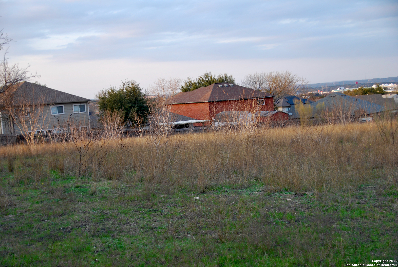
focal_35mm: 66
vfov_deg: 20.7
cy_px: 134
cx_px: 199
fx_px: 731
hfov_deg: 30.5
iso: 200
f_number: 4.8
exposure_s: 1/60
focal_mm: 44
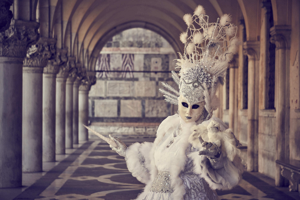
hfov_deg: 18.7
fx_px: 912
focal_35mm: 110
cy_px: 100
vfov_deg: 12.5
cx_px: 150
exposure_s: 1/320
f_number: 5
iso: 500
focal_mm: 73
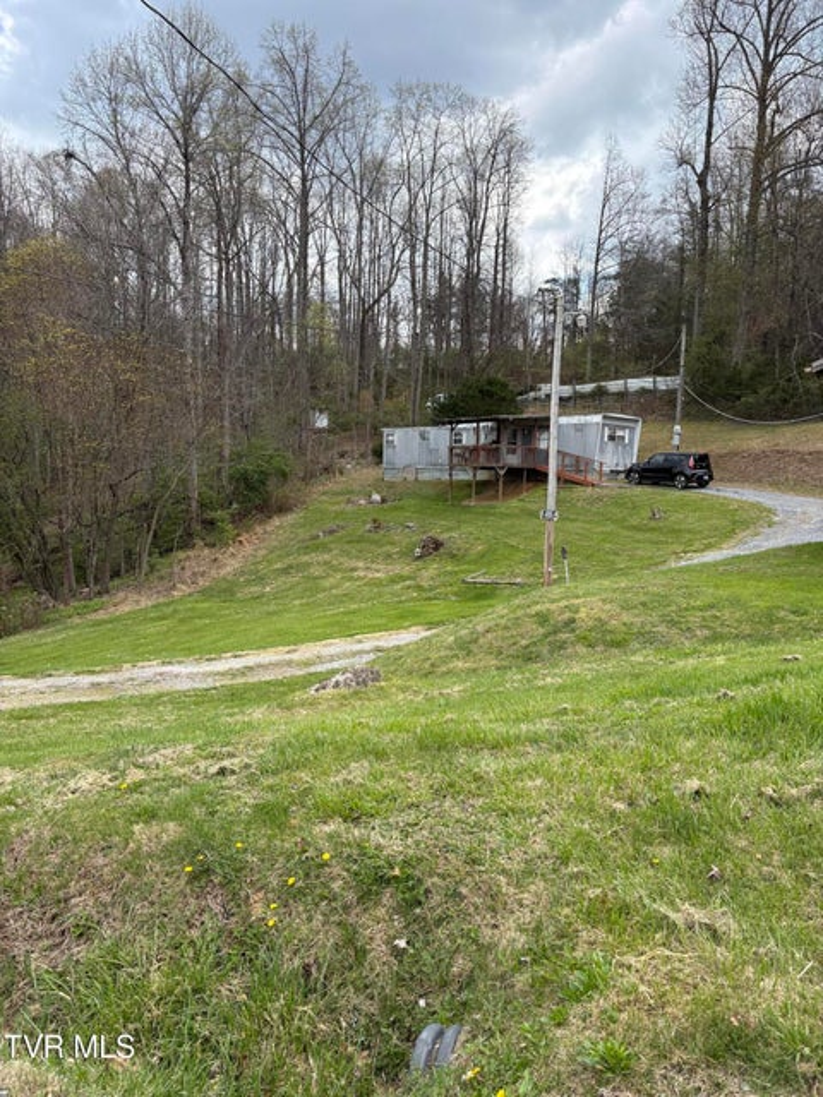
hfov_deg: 53.1
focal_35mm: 26
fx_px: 824
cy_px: 548
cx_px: 412
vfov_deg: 67.3
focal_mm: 5.96
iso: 64
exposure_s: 1/2012
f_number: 1.6
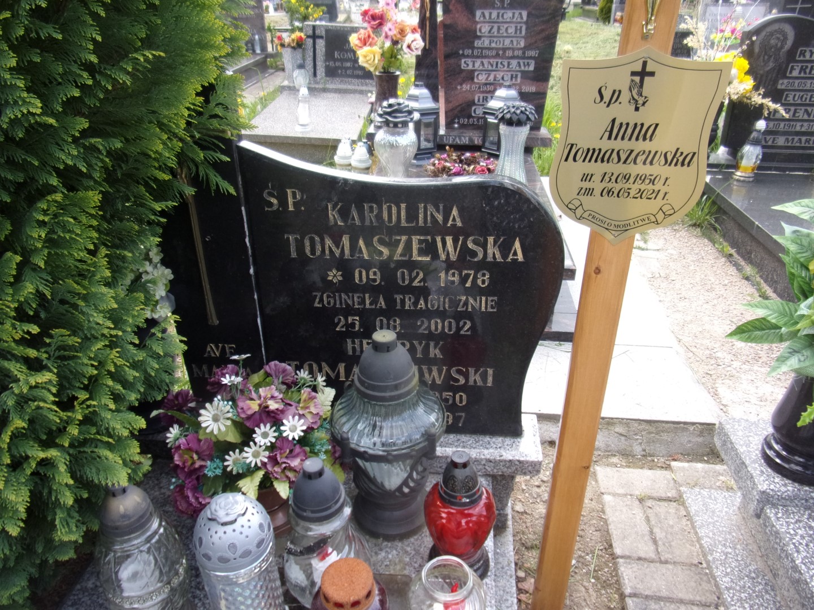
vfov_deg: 56.8
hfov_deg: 71.6
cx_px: 407
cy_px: 305
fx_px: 564
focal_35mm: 24
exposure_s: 1/150
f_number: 3.3
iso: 80
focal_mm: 4.3
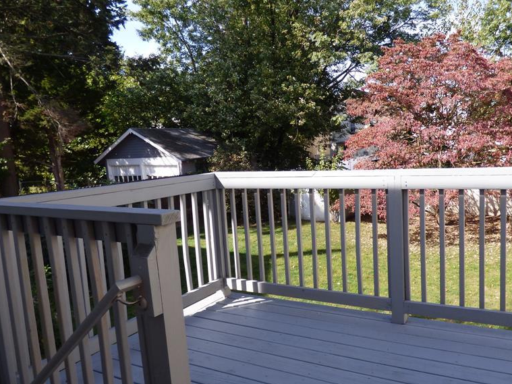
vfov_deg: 51.3
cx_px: 311
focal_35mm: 27
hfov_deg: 64.6
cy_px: 204
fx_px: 399
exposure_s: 1/500
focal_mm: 3.58
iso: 100
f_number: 2.8
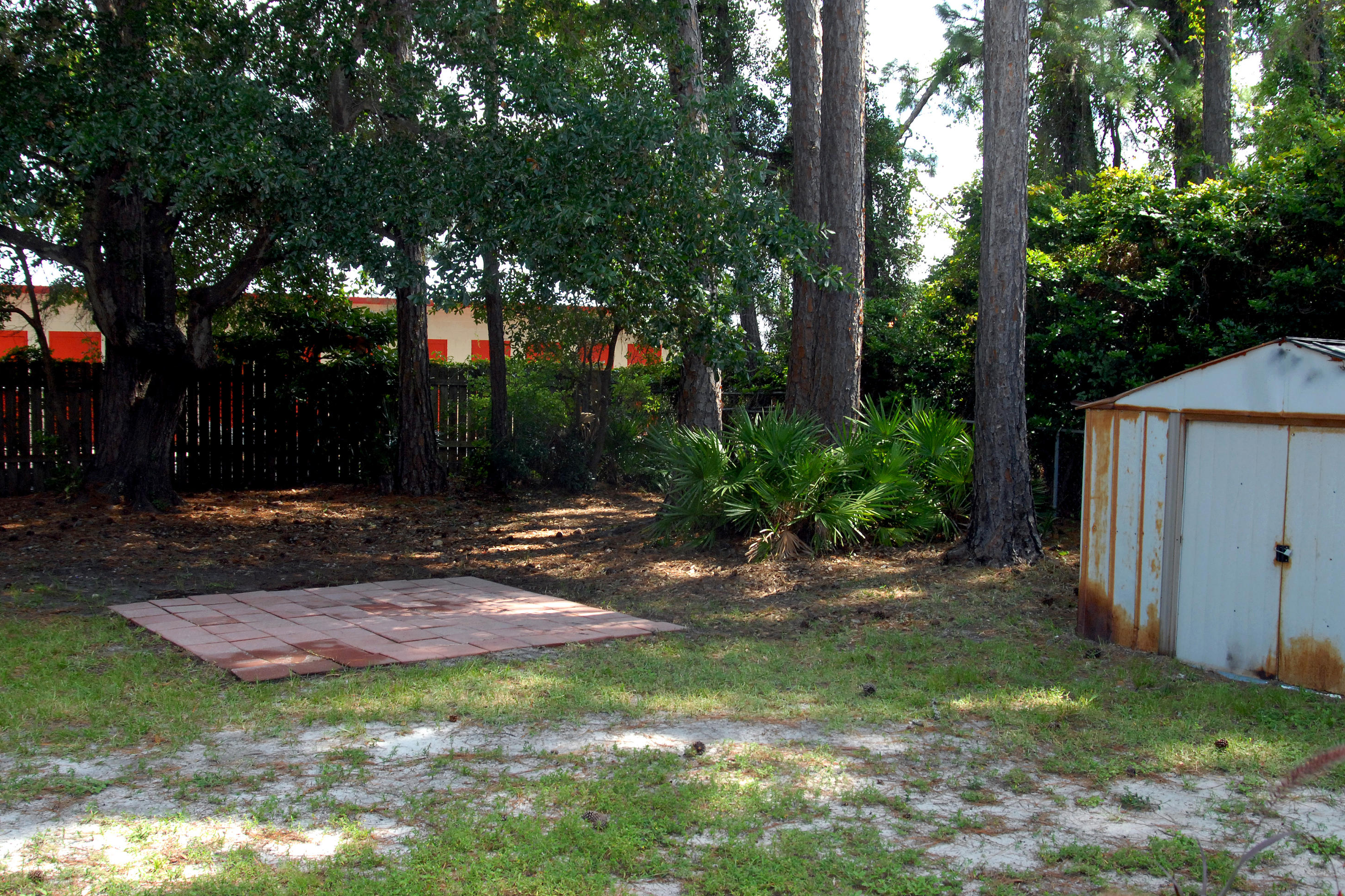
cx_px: 662
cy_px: 442
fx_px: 1382
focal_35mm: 37
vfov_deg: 35.9
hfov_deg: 51.9
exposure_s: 1/200
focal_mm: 24
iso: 500
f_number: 7.1
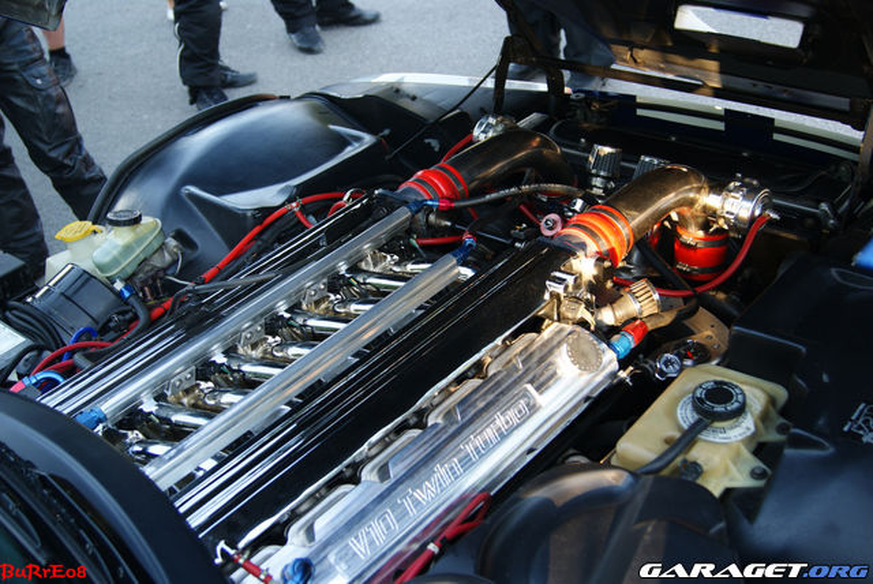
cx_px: 436
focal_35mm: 42
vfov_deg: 32.0
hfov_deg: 46.4
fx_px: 1019
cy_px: 292
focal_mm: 28
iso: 125
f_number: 4.5
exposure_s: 1/50
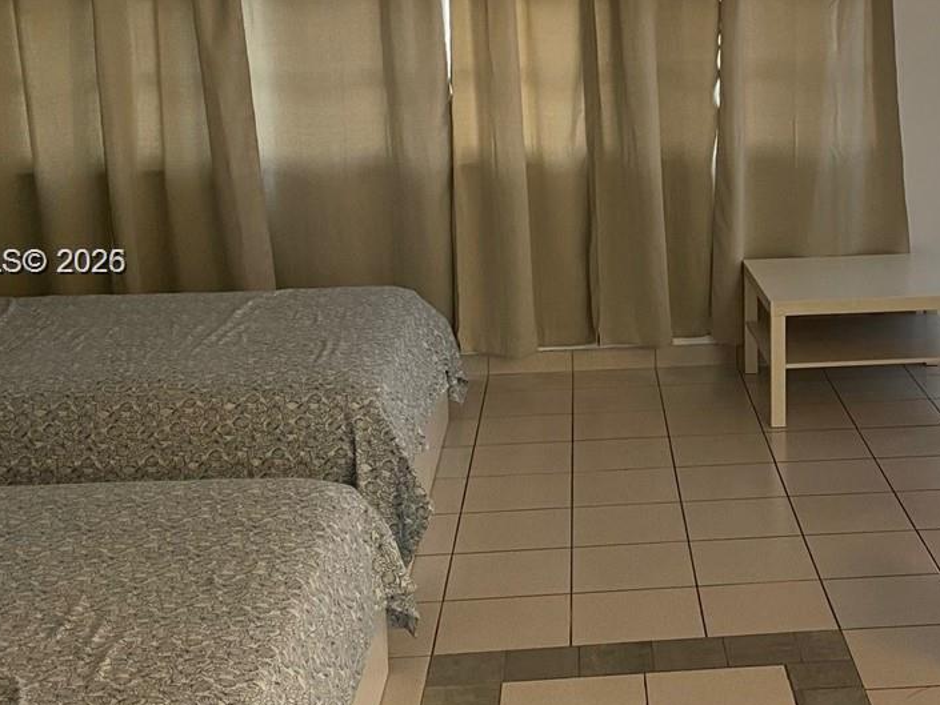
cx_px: 777
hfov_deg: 31.7
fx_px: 1602
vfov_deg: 24.8
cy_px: 264
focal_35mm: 59
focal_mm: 4.25
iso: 250
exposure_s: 1/60
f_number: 1.8
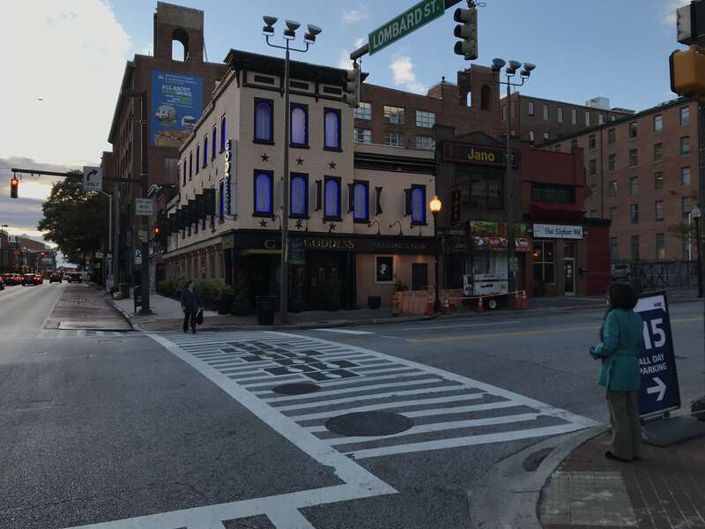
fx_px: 570
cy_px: 264
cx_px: 352
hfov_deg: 63.4
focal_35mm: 28
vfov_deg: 49.7
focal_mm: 3.99
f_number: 1.8
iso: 20
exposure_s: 1/447
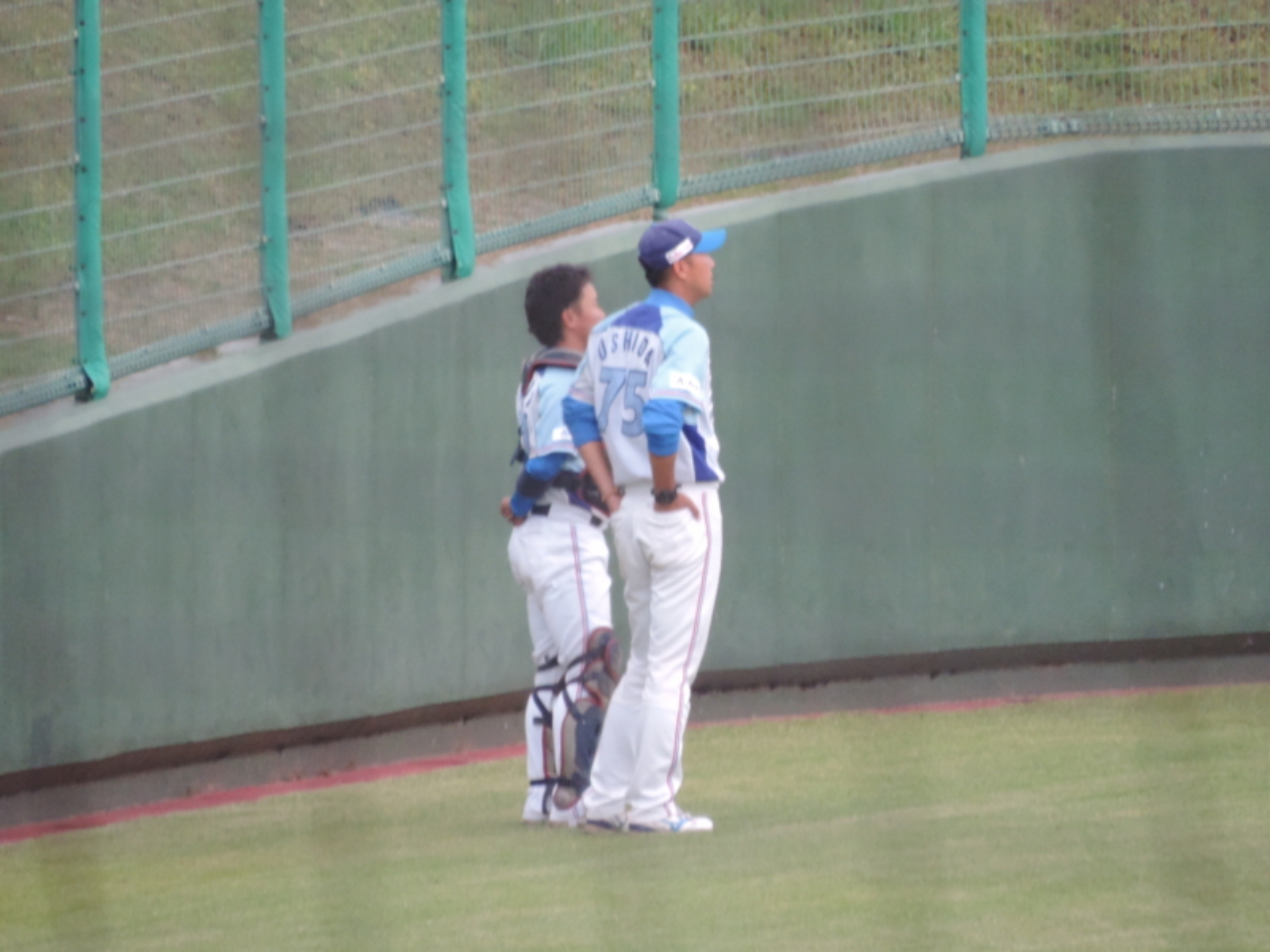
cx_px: 635
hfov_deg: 2.0
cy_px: 476
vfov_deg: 1.5
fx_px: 36688
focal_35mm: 1000
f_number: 5.9
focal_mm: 180
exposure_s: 1/60
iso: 800
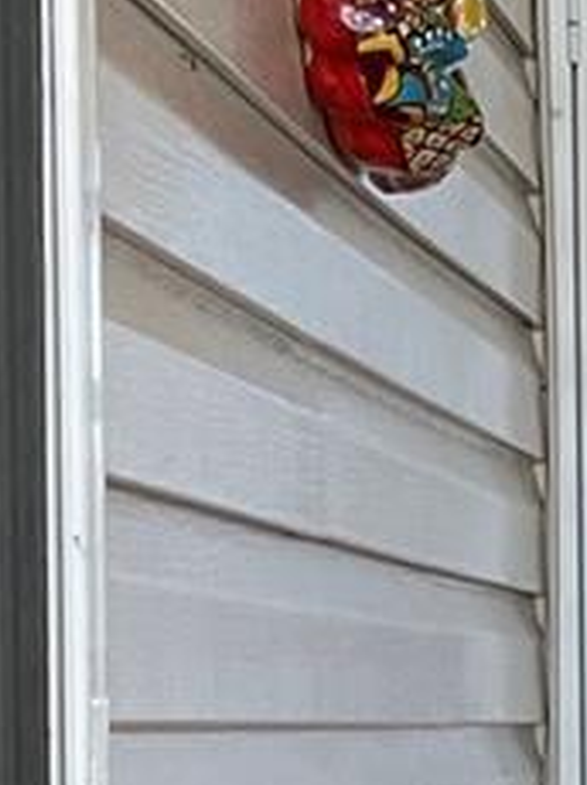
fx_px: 4394
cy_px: 1082
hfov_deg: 7.3
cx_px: 1283
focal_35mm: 194
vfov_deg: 10.0
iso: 25
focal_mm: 3
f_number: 1.8
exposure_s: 1/120
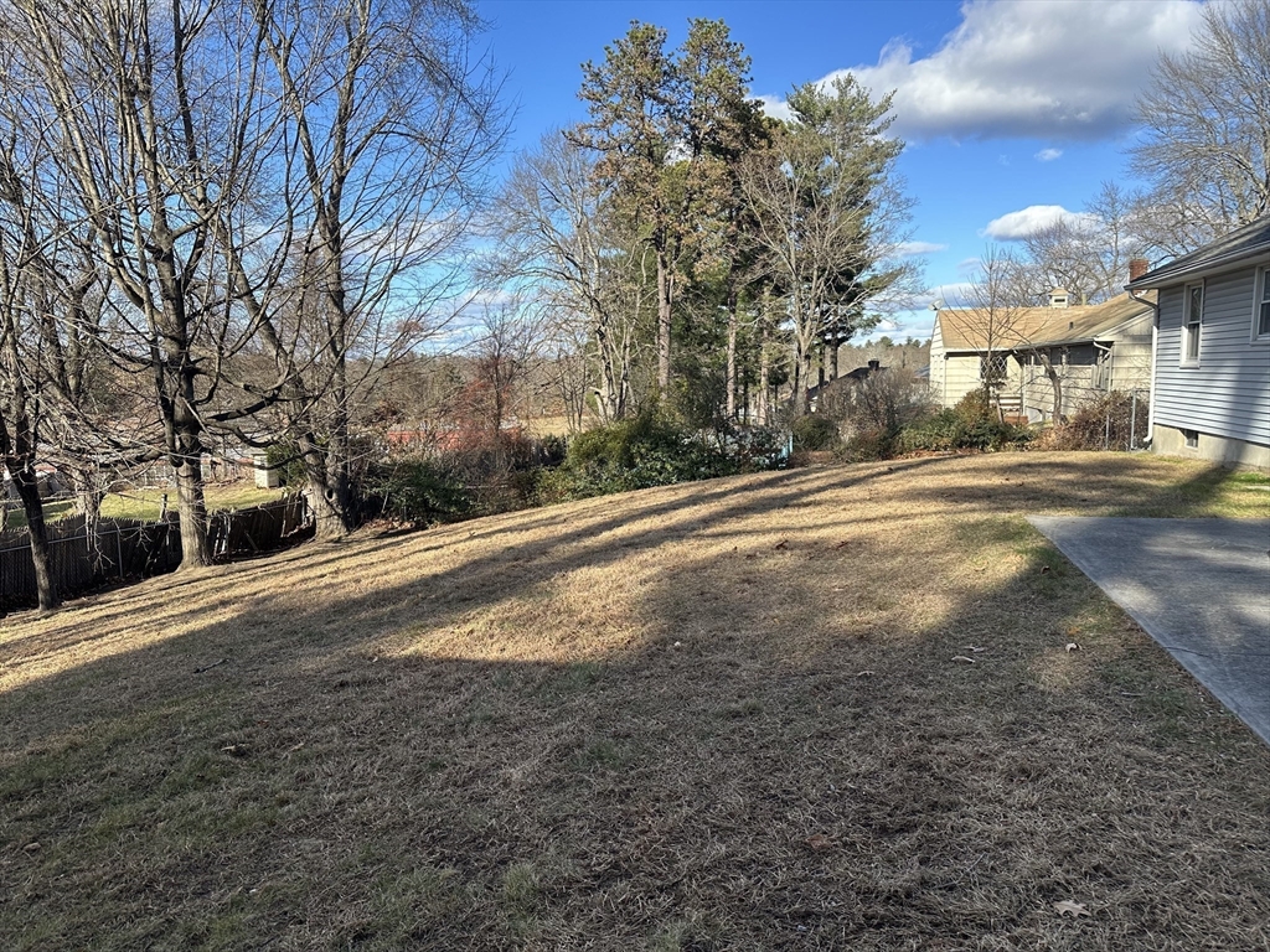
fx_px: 881
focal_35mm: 24
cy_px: 476
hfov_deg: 71.6
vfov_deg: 56.8
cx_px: 635
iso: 80
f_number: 1.78
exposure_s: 1/1988
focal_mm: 6.86
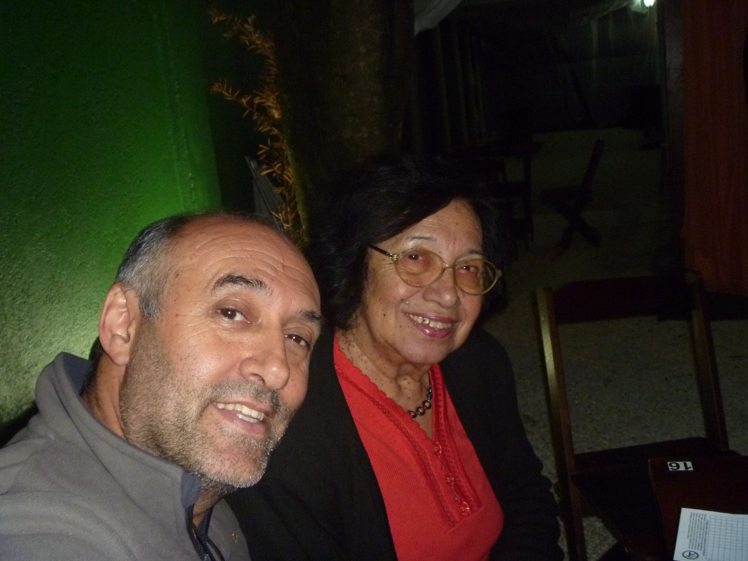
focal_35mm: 35
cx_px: 374
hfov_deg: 52.6
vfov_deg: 40.7
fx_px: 756
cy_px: 280
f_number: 3.5
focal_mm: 6.3
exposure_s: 1/30
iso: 400
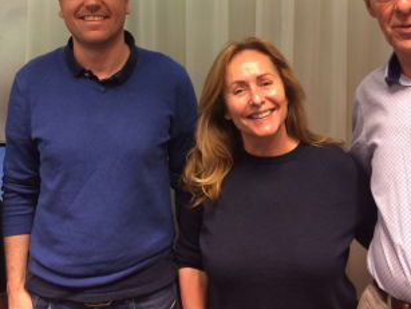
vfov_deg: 30.4
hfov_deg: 40.2
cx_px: 161
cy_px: 78
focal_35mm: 47
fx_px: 559
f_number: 2.2
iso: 160
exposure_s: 1/33
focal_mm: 4.15
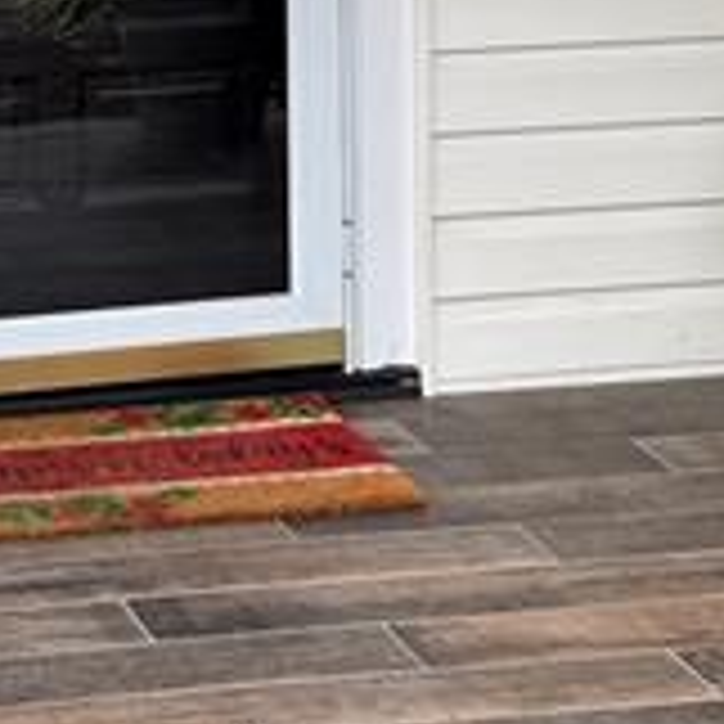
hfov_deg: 12.7
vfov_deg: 12.7
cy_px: -108
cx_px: -90
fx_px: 3194
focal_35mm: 135
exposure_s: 1/912
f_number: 1.78
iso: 80
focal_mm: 6.76
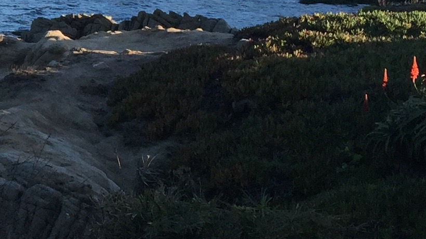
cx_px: -225
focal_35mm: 126
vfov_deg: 9.5
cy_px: -42
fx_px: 1423
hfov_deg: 15.6
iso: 32
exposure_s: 1/1014
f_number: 2.2
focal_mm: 4.15
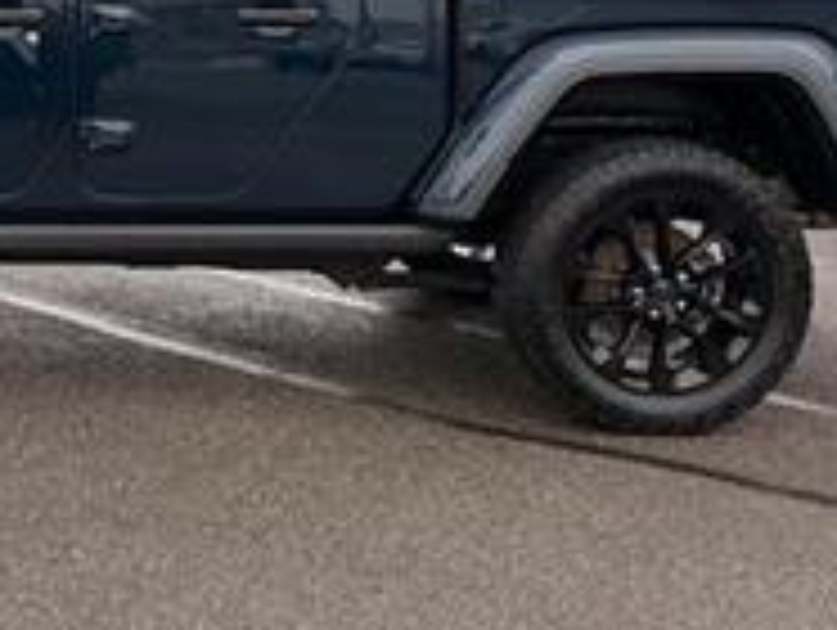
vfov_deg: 22.1
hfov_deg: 28.6
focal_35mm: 65
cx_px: 76
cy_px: 72
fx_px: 1574
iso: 80
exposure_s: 1/421
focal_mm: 6.76
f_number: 1.78
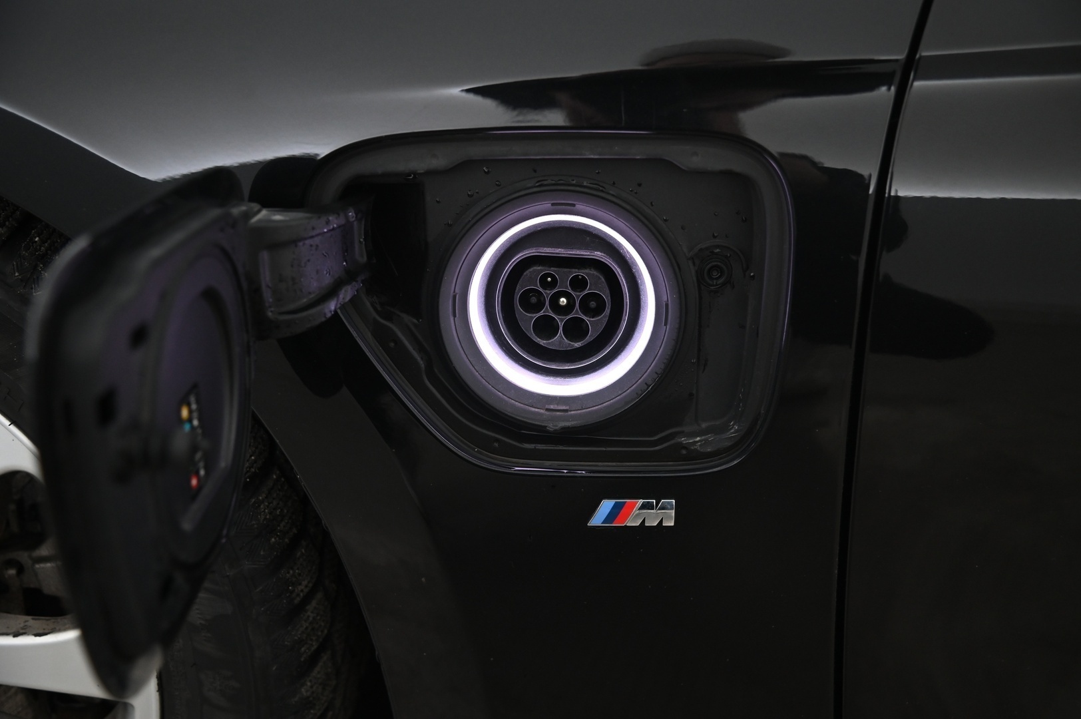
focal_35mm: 38
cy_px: 360
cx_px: 540
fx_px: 1140
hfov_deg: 50.7
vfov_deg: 35.0
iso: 2000
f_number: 4
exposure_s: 1/60
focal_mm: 38
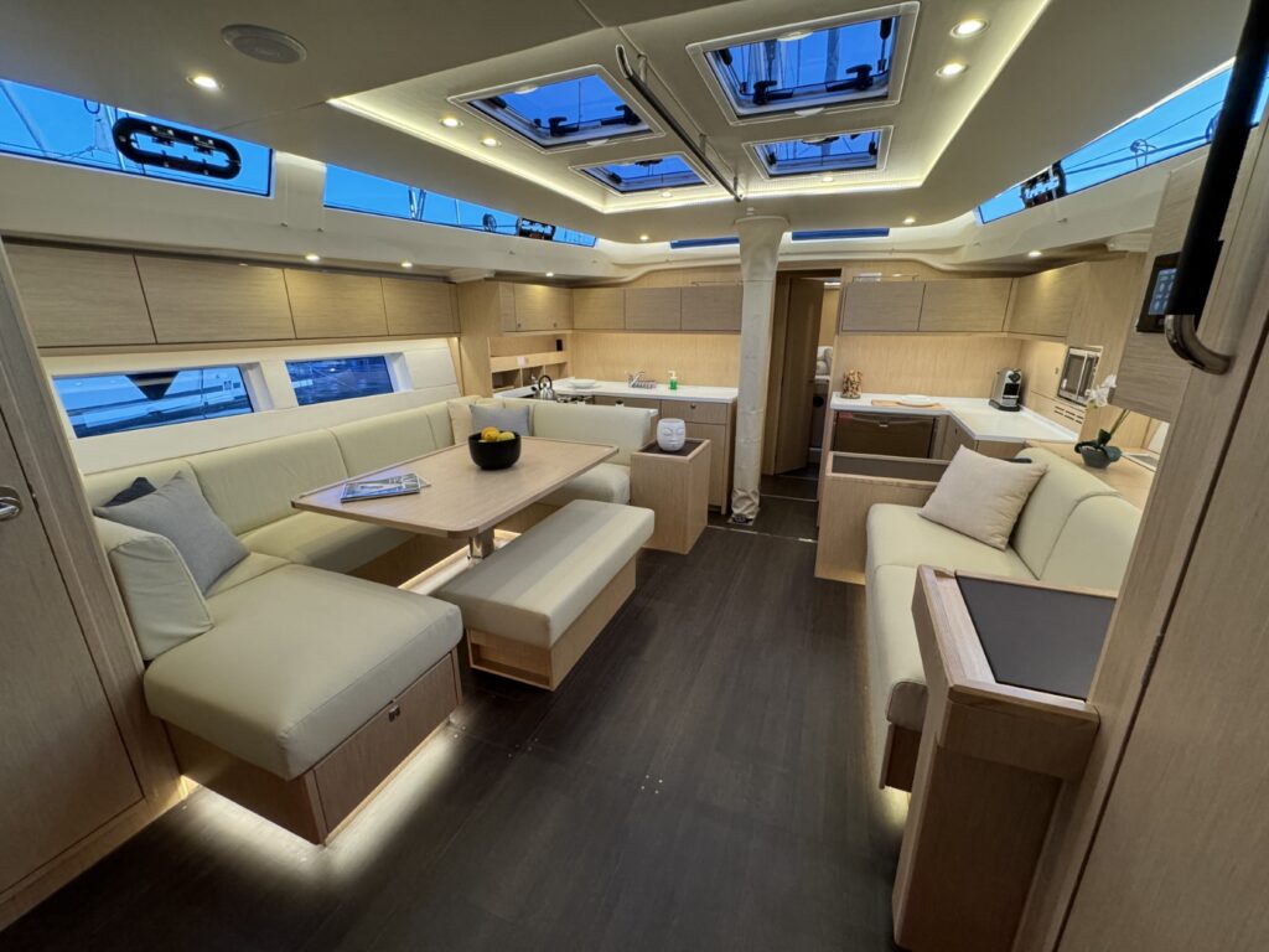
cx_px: 634
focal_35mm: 14
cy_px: 476
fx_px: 513
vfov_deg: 85.7
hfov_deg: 102.1
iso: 320
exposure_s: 1/99
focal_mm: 2.22
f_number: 2.2
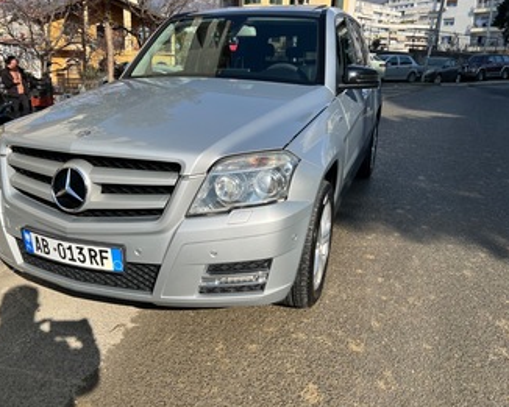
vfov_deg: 51.5
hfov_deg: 62.1
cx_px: 237
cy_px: 207
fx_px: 422
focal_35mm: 28
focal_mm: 5.7
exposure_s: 1/4274
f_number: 1.5
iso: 50
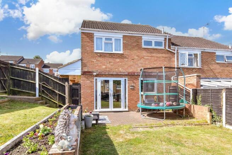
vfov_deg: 77.4
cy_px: 78
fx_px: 97
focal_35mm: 15
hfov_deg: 100.4
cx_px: 116
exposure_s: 1/160
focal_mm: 10
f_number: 8
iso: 160
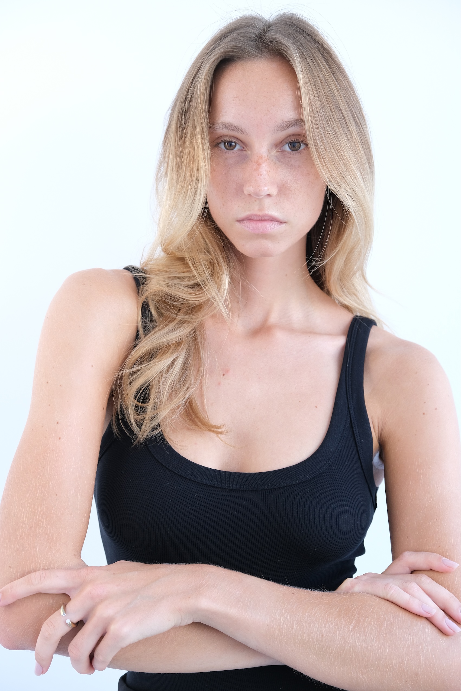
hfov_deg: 21.2
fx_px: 1229
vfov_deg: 31.4
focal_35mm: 64
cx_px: 230
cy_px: 346
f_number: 4.5
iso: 800
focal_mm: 42.5
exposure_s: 1/125
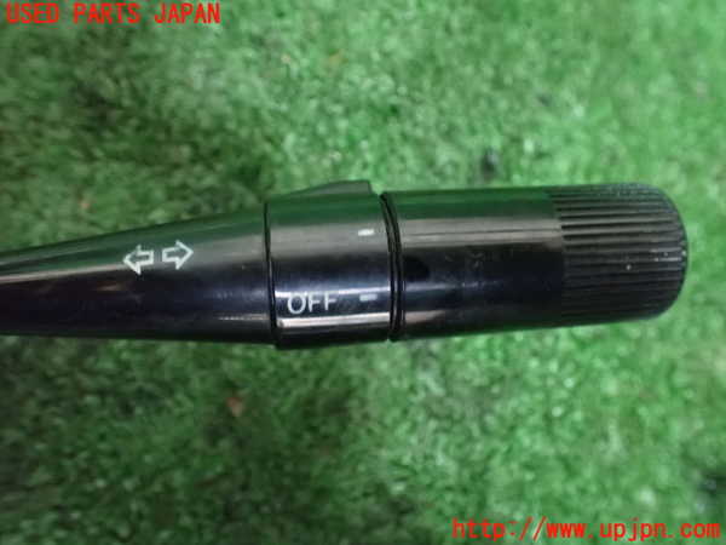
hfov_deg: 60.0
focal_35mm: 30
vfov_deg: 46.8
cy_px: 272
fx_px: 629
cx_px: 363
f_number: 2.3
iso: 1600
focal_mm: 5.4
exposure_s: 1/25
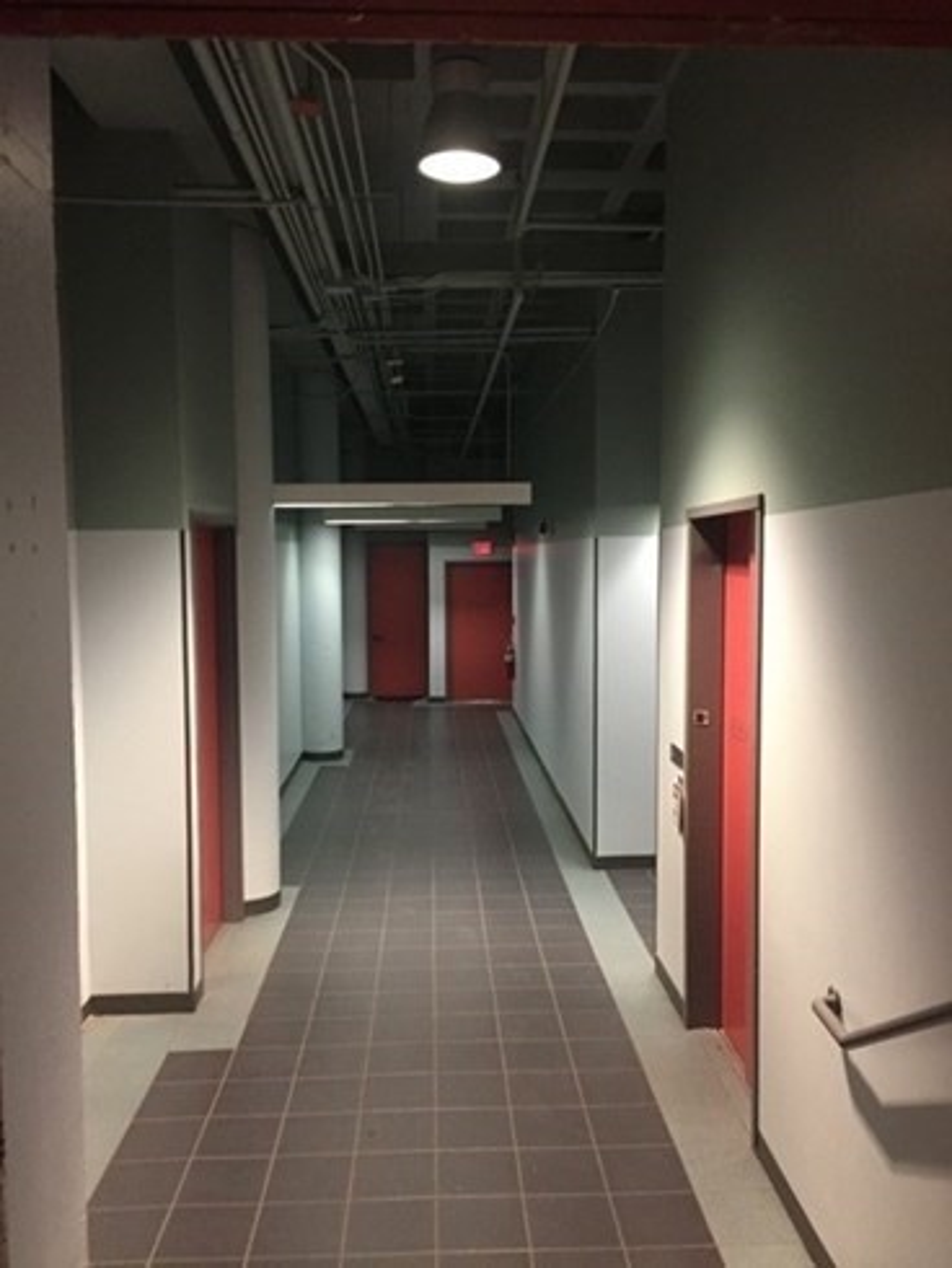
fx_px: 1062
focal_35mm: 29
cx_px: 476
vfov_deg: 61.6
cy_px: 634
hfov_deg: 48.3
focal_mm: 4.15
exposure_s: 1/24
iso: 250
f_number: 2.2
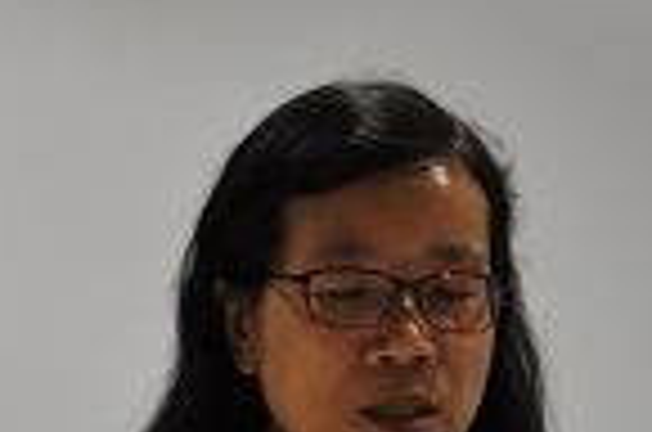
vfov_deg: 2.3
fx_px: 10769
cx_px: 463
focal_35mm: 596
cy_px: 578
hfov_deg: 3.5
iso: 1250
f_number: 8
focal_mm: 105
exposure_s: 1/80
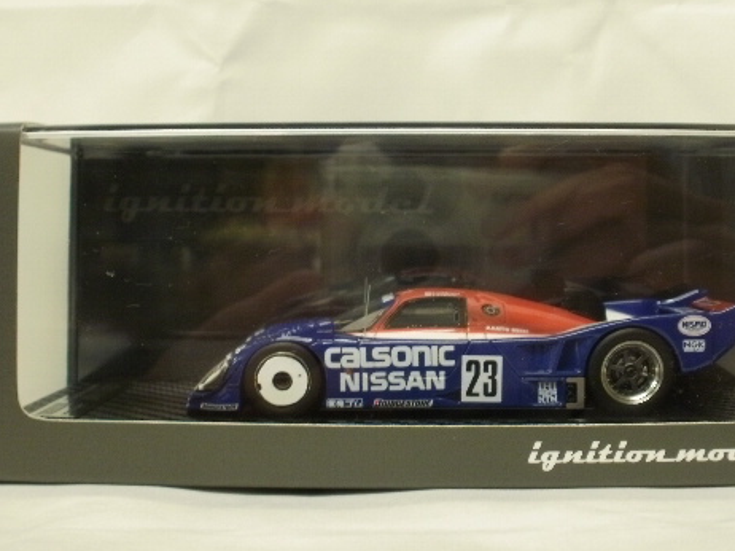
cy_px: 298
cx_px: 404
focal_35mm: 61
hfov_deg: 31.7
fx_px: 1295
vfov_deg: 24.0
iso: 125
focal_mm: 7.7
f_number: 4
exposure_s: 1/6
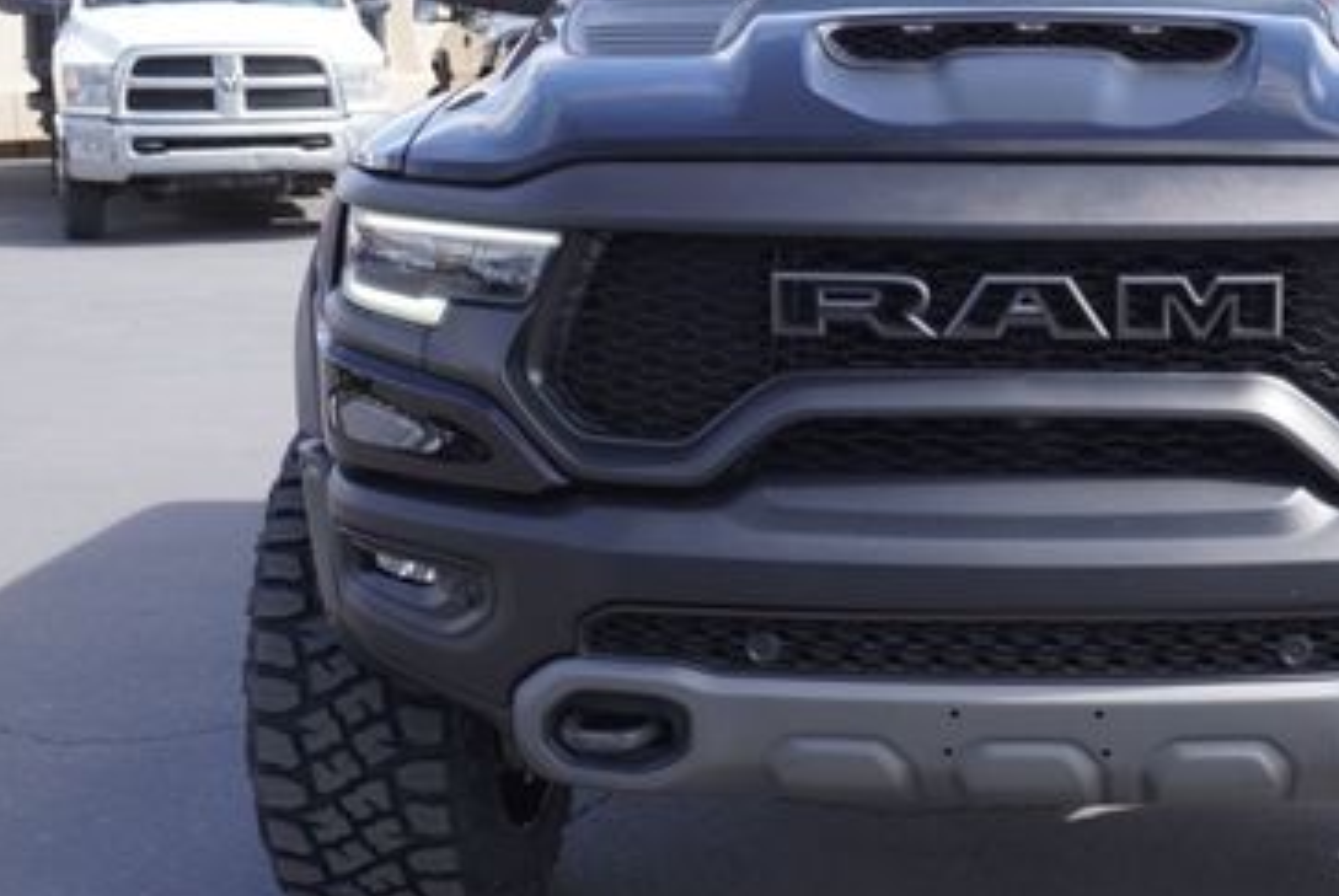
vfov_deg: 22.4
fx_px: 2267
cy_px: 431
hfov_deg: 32.2
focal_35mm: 61
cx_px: 1025
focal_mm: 23
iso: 100
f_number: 6.3
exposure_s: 1/160
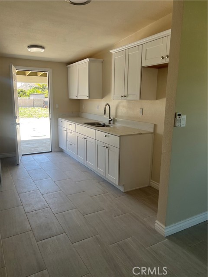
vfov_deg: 67.3
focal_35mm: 26
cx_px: 104
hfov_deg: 53.1
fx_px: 208
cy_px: 138
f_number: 1.5
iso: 40
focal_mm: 5.7
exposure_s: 1/171
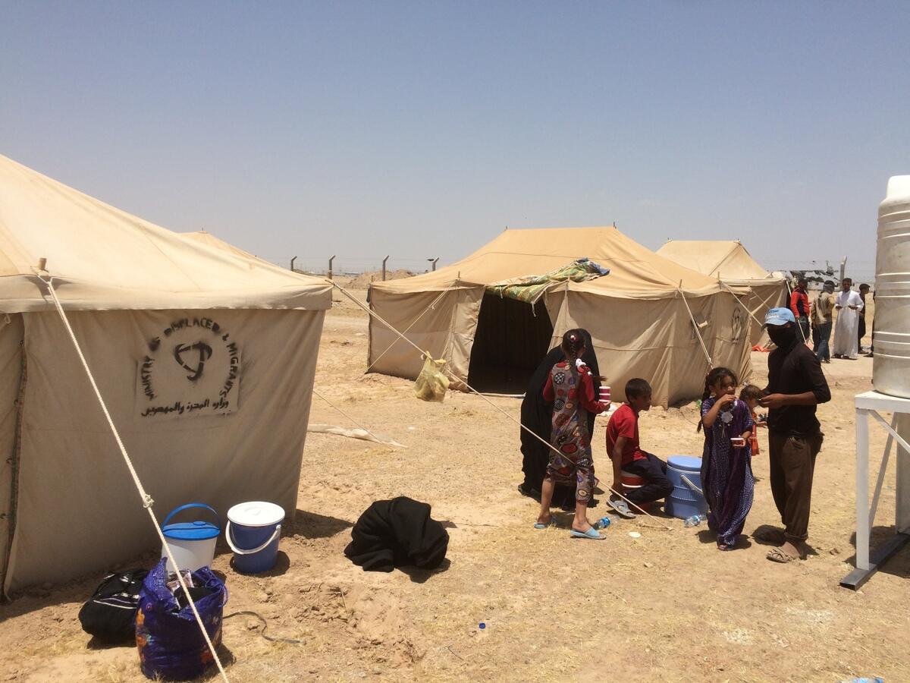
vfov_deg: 48.2
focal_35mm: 29
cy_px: 342
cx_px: 455
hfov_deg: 61.7
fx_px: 762
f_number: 2.2
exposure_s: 1/3731
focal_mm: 4.15
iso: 32
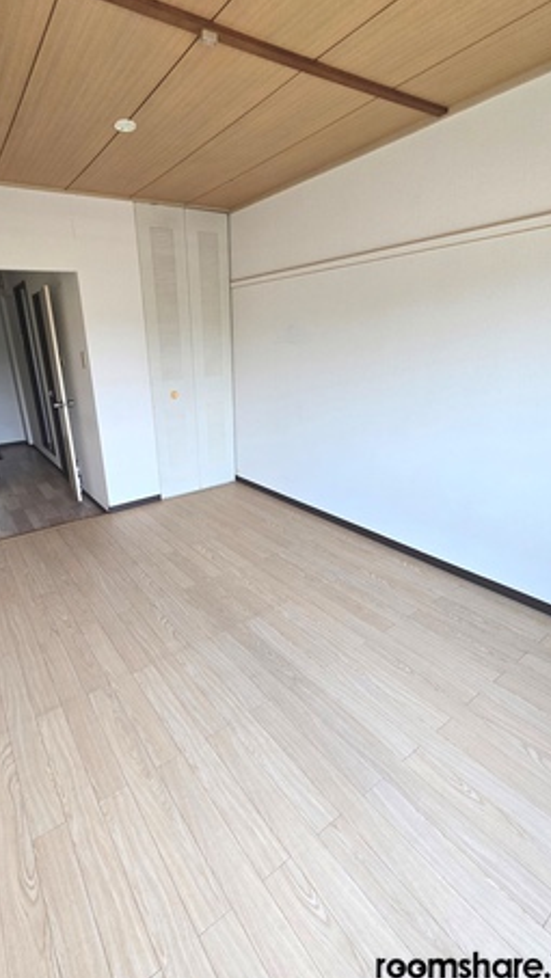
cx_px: 216
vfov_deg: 103.0
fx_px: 389
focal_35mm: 15
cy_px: 492
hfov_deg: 69.7
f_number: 2.2
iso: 100
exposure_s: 1/100
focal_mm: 2.2
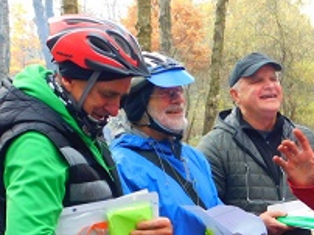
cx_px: 326
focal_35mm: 127
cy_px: 257
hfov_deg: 15.2
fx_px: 1151
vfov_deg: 11.5
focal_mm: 7.1
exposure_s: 1/60
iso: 125
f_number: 3.6
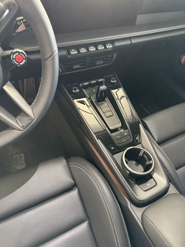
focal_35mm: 24
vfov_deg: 71.6
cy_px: 124
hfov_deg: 56.8
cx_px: 92
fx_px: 171
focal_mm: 6.76
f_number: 1.78
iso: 1000
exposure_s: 1/40
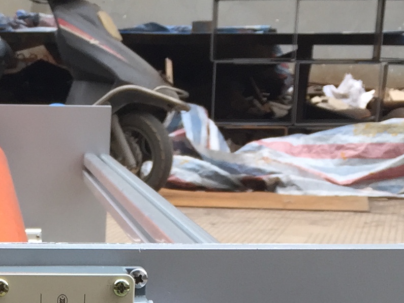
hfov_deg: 16.2
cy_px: 584
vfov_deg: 11.4
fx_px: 1389
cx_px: 8
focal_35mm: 119
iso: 32
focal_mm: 4.15
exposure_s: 1/114
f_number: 2.2
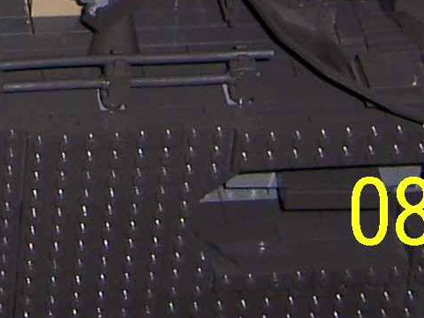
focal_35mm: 177
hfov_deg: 10.7
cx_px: -224
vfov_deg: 7.8
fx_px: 2168
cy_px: -415
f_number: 2.8
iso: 80
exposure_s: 1/60
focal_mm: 5.5
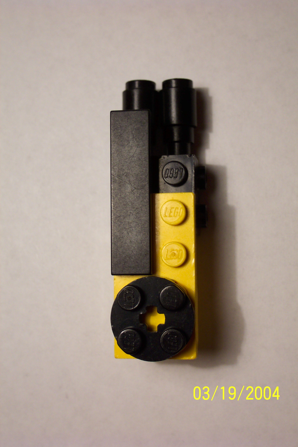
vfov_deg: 32.9
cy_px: 224
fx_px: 757
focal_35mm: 61
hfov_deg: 22.3
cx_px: 149
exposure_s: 1/90
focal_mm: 12.6
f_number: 3.5
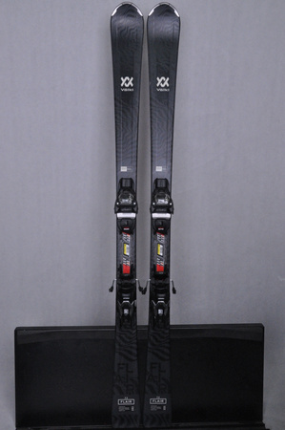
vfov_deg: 53.2
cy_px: 215
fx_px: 428
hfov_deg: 36.8
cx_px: 142
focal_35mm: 36
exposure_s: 1/125
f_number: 11
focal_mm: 24
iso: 3200
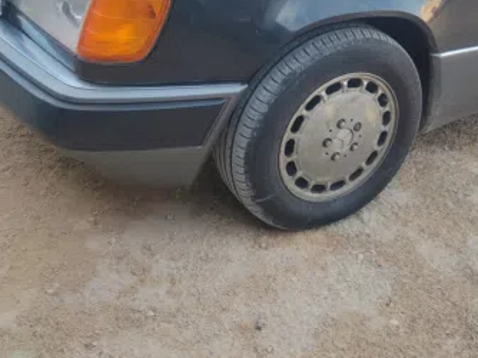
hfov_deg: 39.0
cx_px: 411
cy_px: 133
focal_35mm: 46
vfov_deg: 31.3
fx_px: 635
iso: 50
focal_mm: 5.59
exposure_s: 1/392
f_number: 1.88
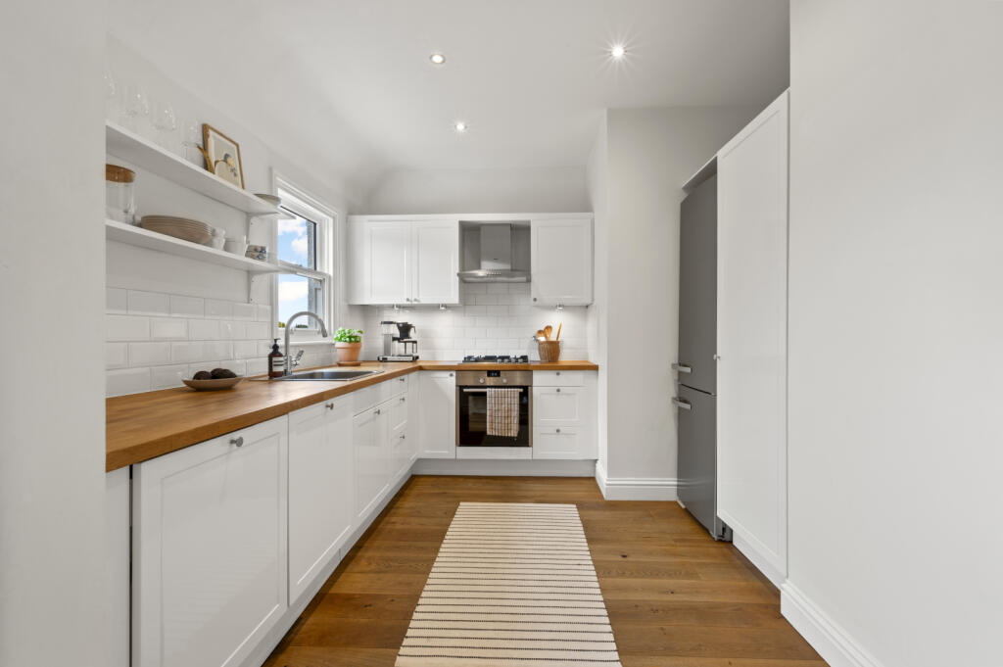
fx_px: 431
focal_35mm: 16
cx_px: 502
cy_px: 334
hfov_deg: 98.6
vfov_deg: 75.4
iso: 200
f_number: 16
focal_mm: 15.5
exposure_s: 1
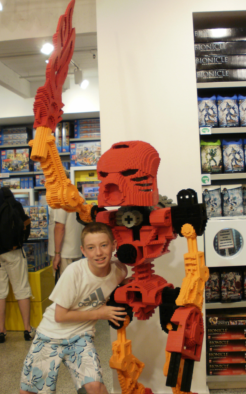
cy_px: 199
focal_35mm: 47
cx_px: 148
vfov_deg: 42.6
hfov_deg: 27.4
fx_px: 504
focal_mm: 6.3
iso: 100
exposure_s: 1/40
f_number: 3.5
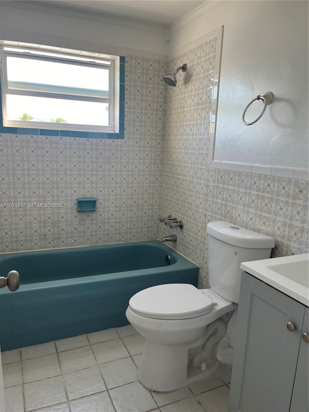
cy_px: 206
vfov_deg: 67.3
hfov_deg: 53.1
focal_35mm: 26
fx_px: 309
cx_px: 154
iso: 64
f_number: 1.6
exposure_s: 1/121
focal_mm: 5.1
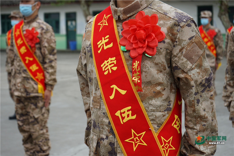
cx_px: 117
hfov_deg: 28.8
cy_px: 78
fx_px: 455
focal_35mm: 70
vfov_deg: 19.5
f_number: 6.3
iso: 100
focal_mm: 70
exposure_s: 1/200
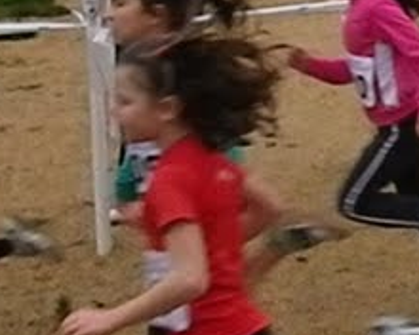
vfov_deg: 12.0
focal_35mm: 127
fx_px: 1575
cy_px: -4
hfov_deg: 14.1
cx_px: 644
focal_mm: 5
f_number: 8.3
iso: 640
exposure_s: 1/200
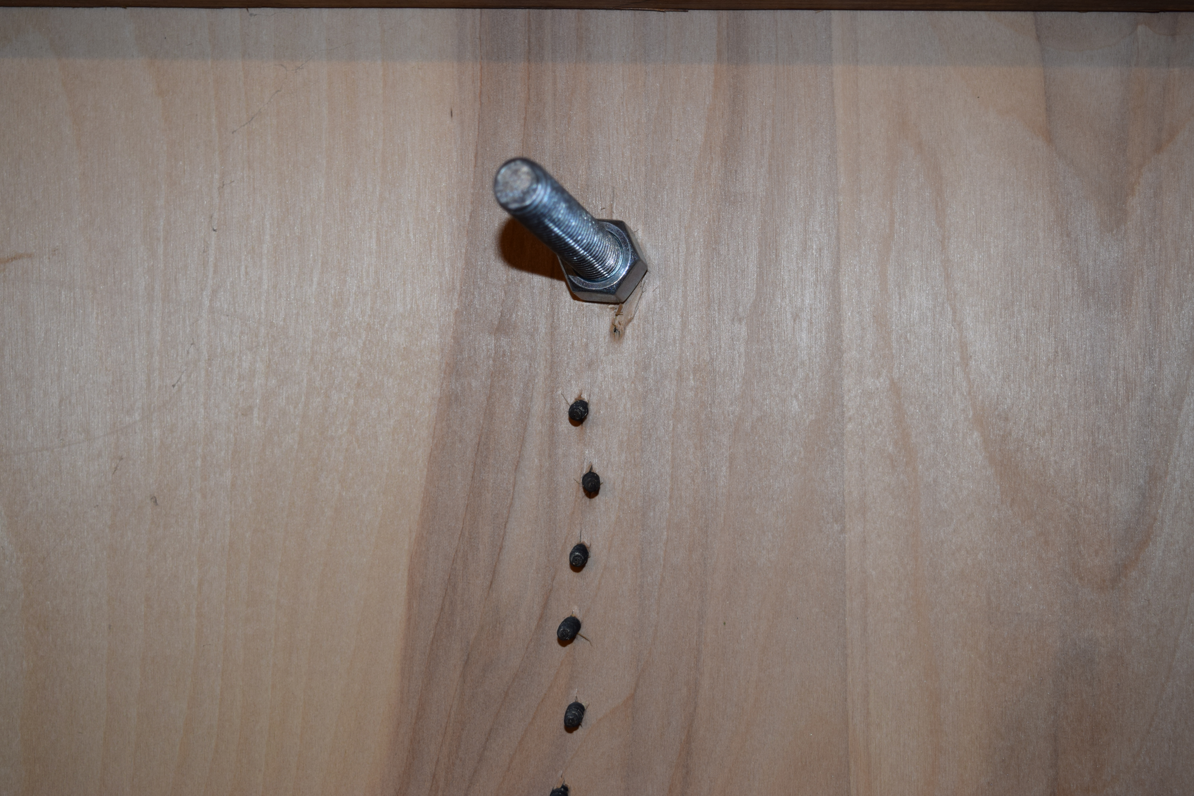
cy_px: 398
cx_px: 597
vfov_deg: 22.6
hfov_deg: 33.4
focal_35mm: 60
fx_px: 1990
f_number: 4.8
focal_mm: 40
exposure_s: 1/100
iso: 360
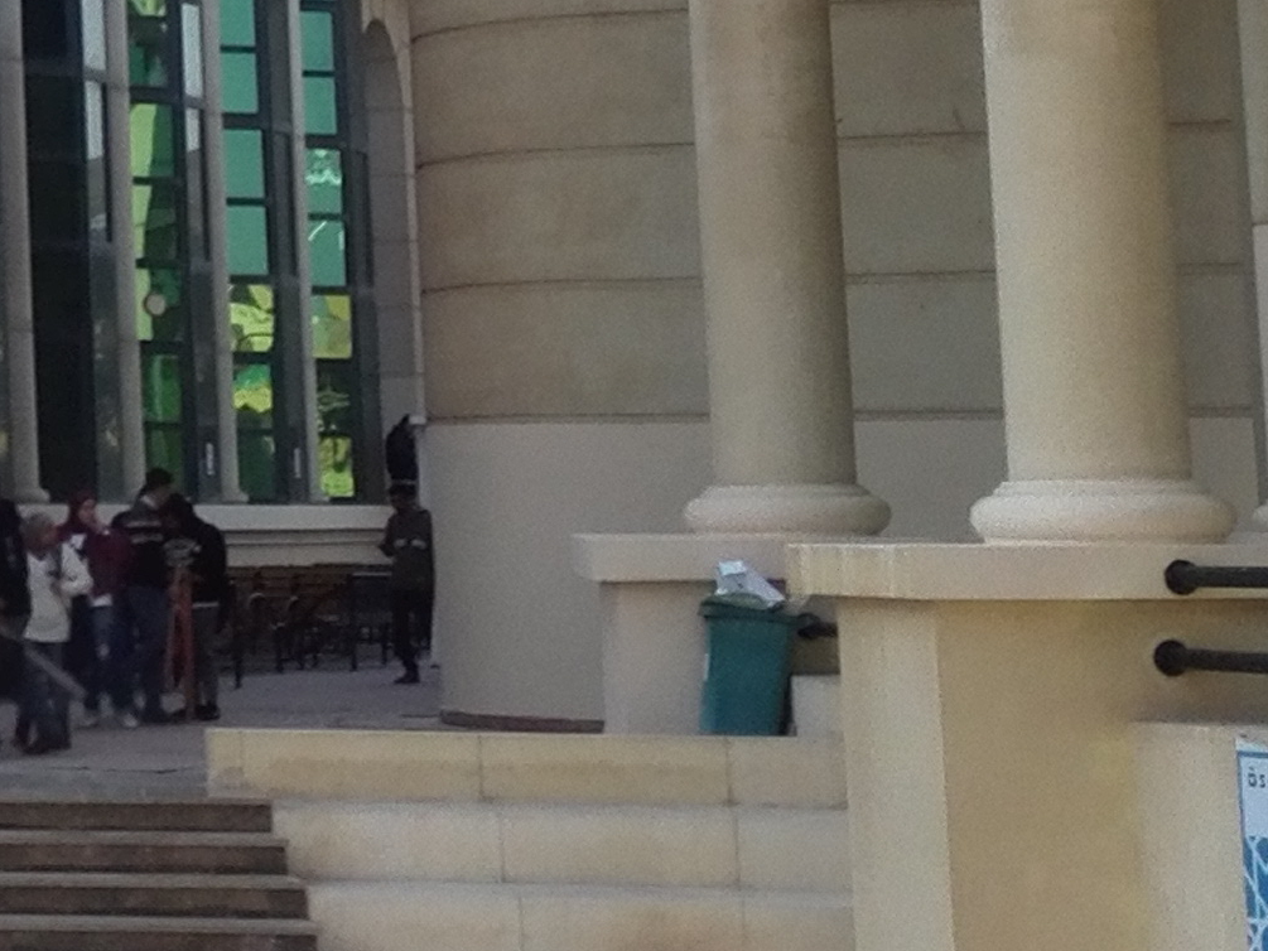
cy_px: -108
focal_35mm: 120
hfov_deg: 14.5
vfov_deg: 12.1
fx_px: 4396
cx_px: -992
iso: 80
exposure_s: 1/1736
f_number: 2
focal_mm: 3.8
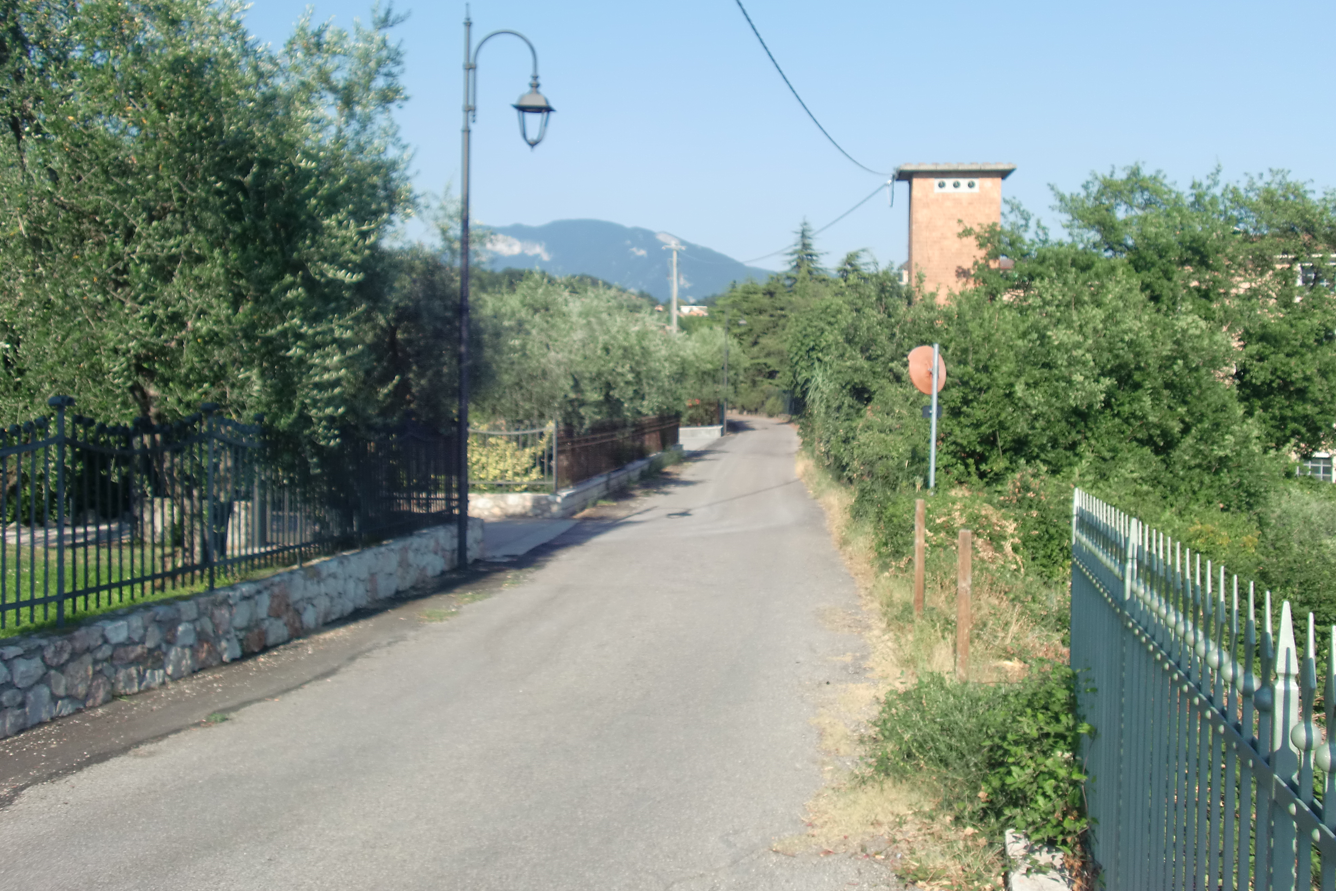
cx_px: 661
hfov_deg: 50.7
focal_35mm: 38
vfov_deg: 35.0
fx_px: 1410
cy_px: 393
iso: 64
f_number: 3.1
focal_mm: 6.51
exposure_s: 1/800
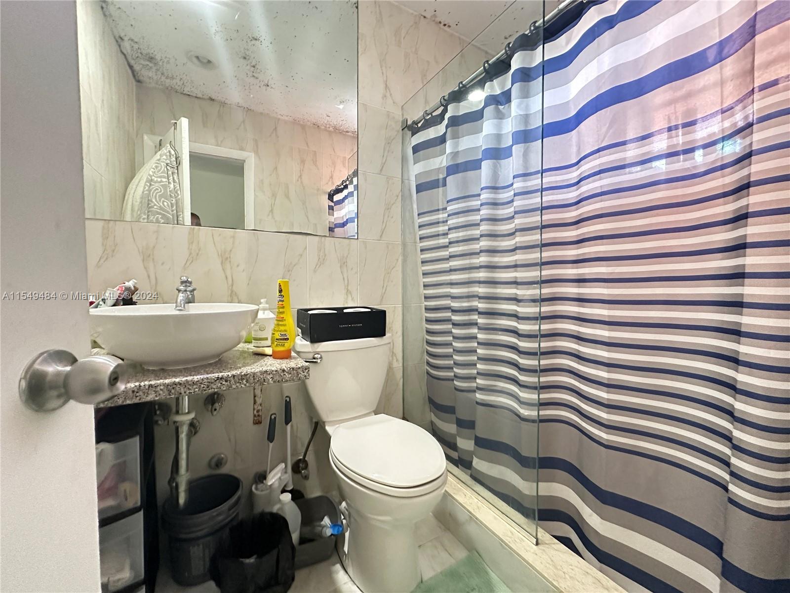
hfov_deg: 102.1
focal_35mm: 14
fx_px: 320
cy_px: 296
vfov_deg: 85.7
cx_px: 395
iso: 800
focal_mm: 2.22
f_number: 2.2
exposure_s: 1/60
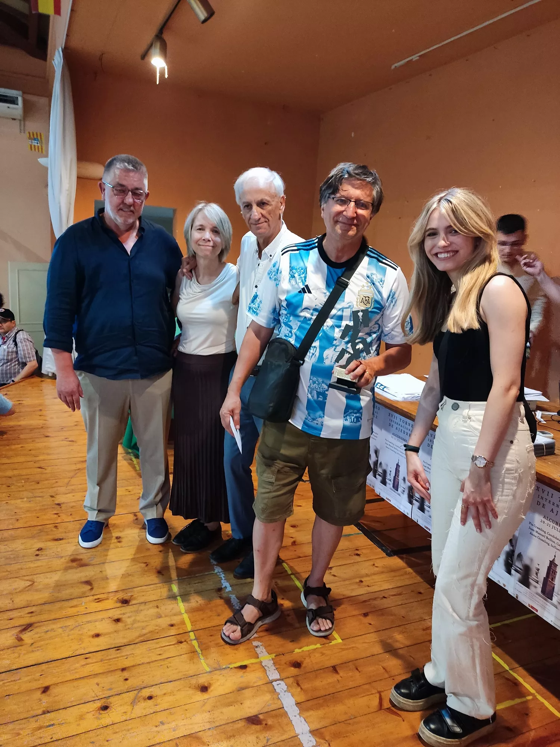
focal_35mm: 25
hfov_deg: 54.9
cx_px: 280
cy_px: 374
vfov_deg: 69.4
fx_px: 539
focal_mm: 4.71
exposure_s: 1/25
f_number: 1.79
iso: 763
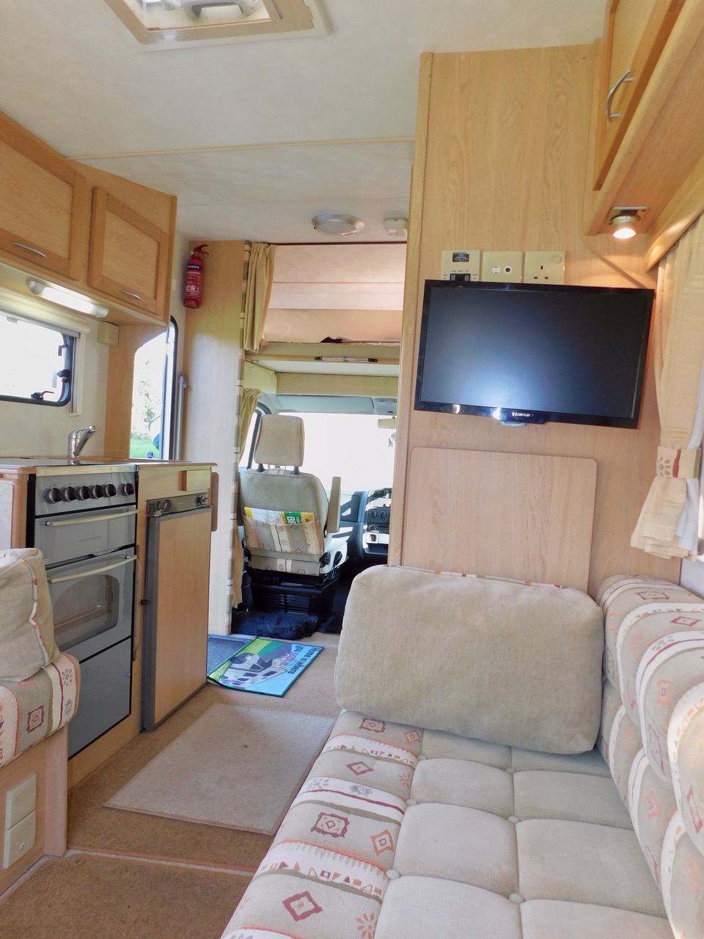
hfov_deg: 58.9
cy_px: 470
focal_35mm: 23
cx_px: 352
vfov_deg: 73.9
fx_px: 624
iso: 125
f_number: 3
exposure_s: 1/30
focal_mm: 4
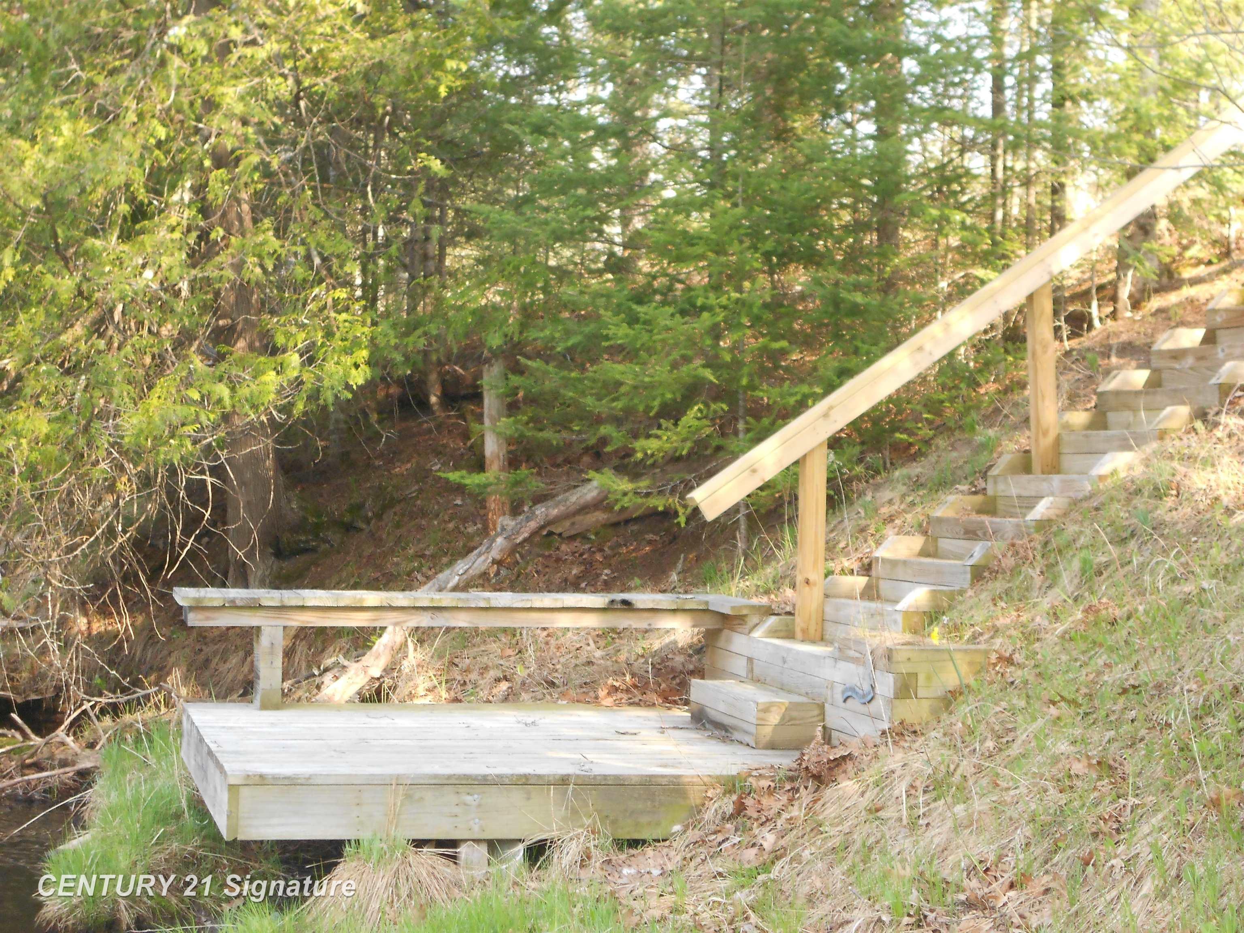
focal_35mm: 66
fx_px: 2372
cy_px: 466
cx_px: 622
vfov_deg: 22.3
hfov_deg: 29.4
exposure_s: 1/60
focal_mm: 11.6
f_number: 5.3
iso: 200
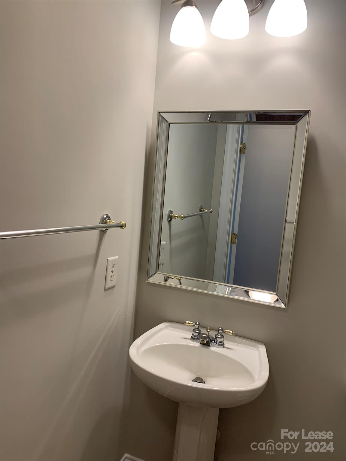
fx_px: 347
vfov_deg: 67.3
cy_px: 230
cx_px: 173
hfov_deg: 53.1
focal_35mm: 26
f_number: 1.8
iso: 80
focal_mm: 4.25
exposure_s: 1/120
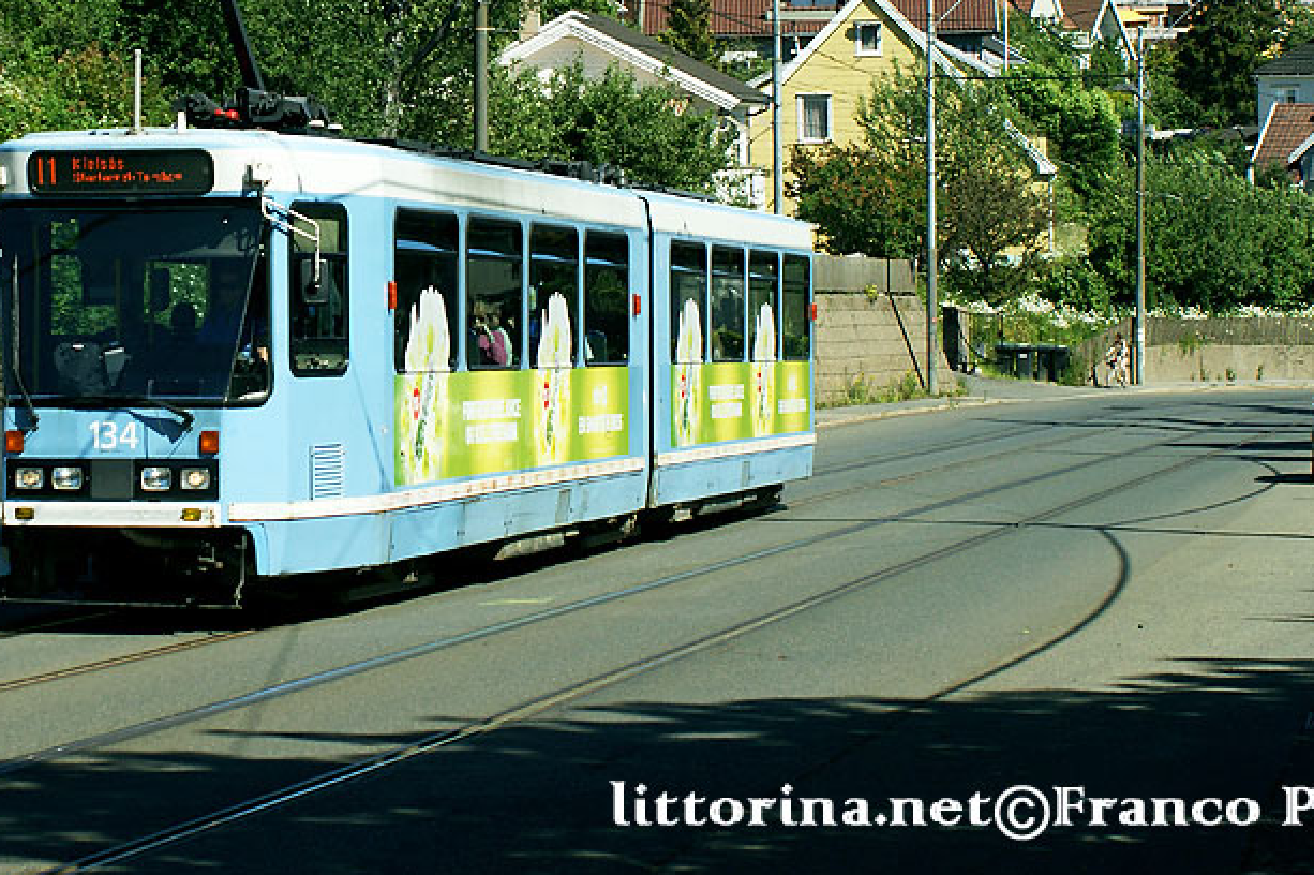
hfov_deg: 18.1
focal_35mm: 113
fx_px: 4116
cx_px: 401
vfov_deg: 12.1
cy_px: 157
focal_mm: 45
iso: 200
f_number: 7.1
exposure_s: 1/640
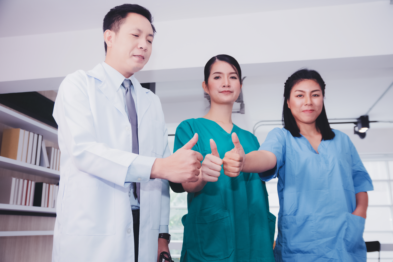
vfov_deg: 36.9
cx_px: 196
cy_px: 131
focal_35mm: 36
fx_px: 393
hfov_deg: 53.1
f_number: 4
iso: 400
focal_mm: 24
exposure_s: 1/250
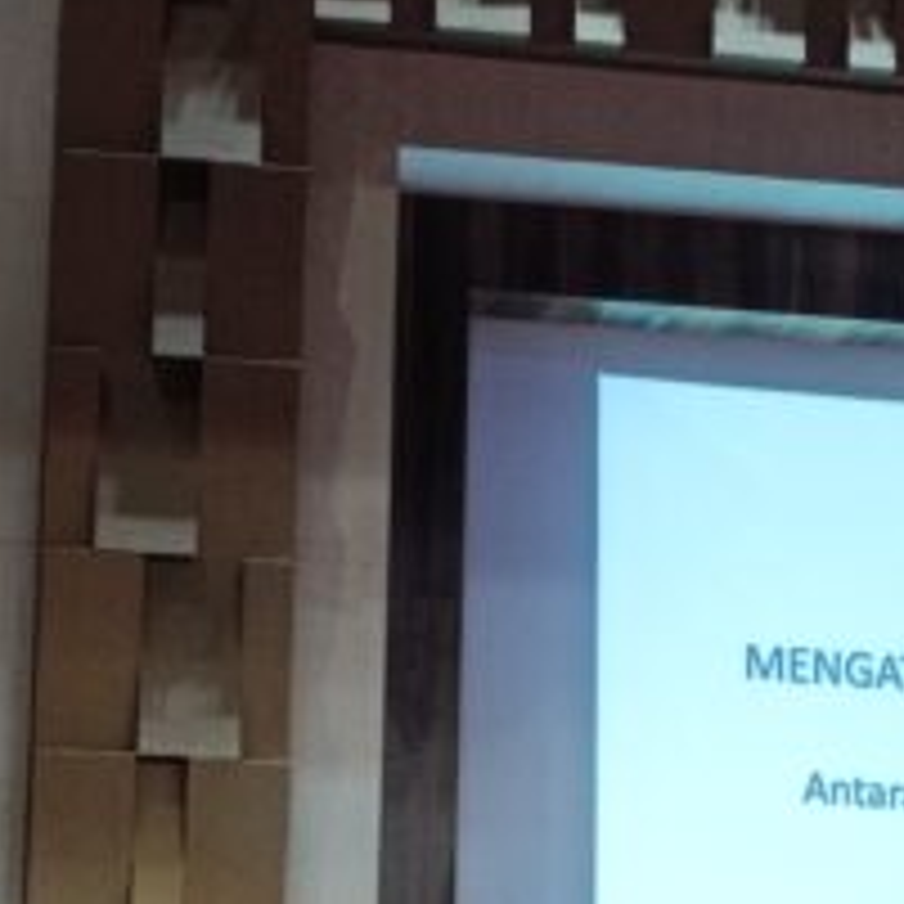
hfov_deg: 13.2
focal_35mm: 132
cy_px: 819
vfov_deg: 13.1
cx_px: 549
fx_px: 3900
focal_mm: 4.7
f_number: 1.7
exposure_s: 1/60
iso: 800
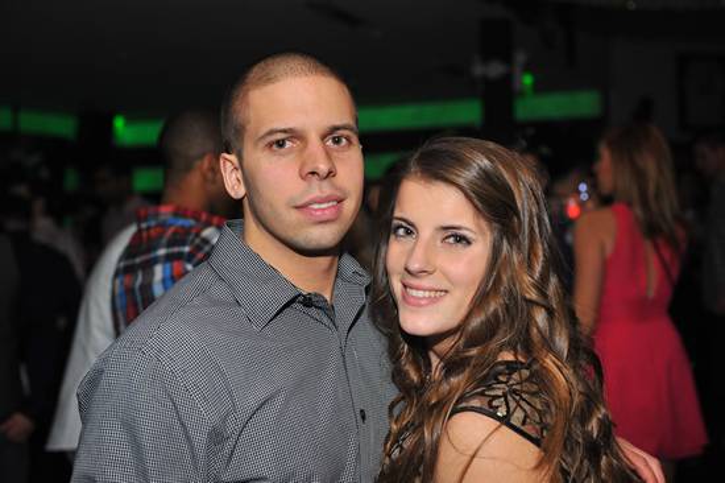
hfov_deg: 34.5
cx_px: 362
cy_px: 242
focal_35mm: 58
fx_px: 1167
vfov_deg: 23.4
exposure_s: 1/100
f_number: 4.5
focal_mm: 58
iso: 800
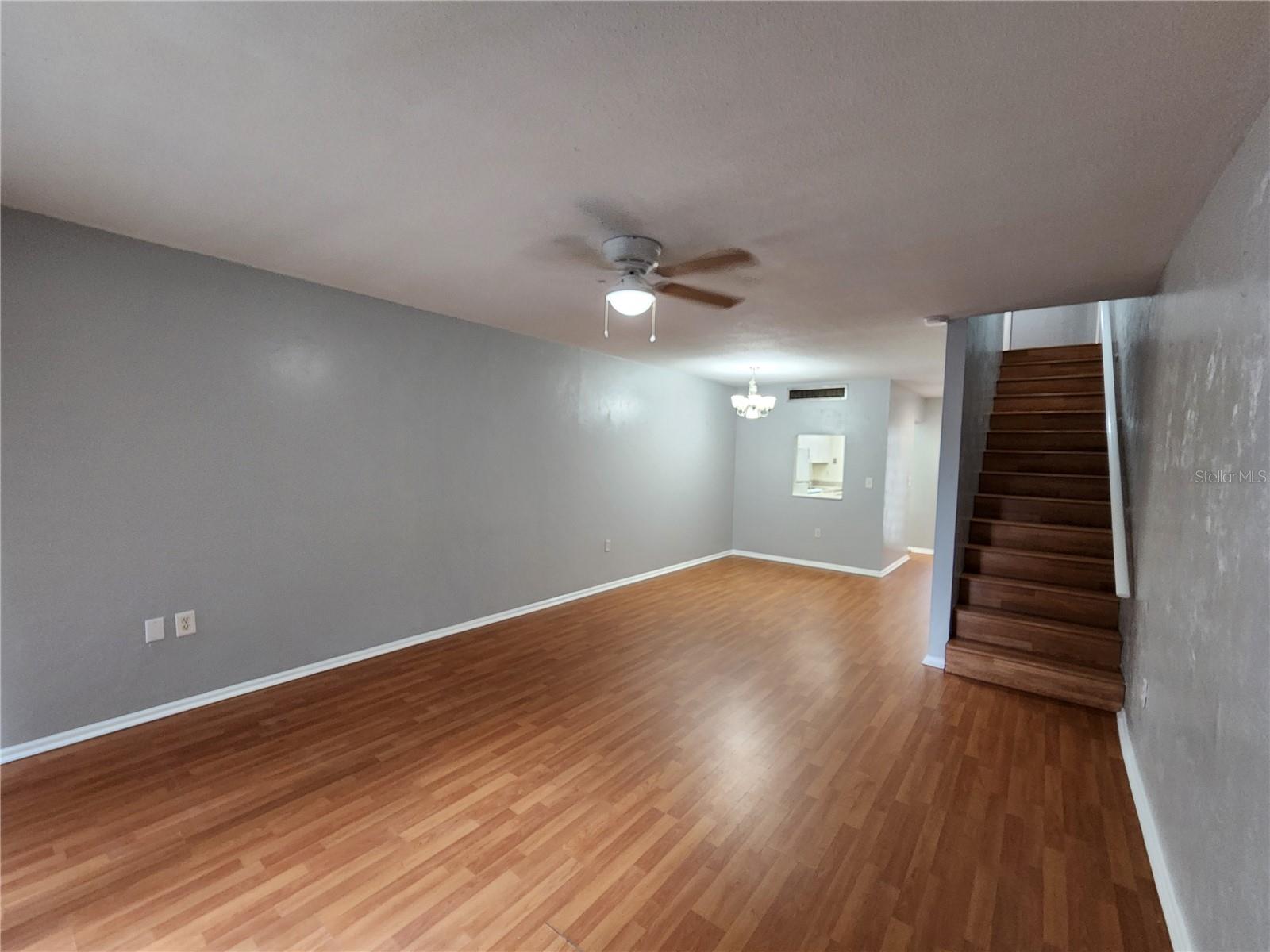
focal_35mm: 13
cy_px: 476
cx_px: 635
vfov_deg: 89.9
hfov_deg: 106.2
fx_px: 477
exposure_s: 1/60
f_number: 2.2
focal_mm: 2.2
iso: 400
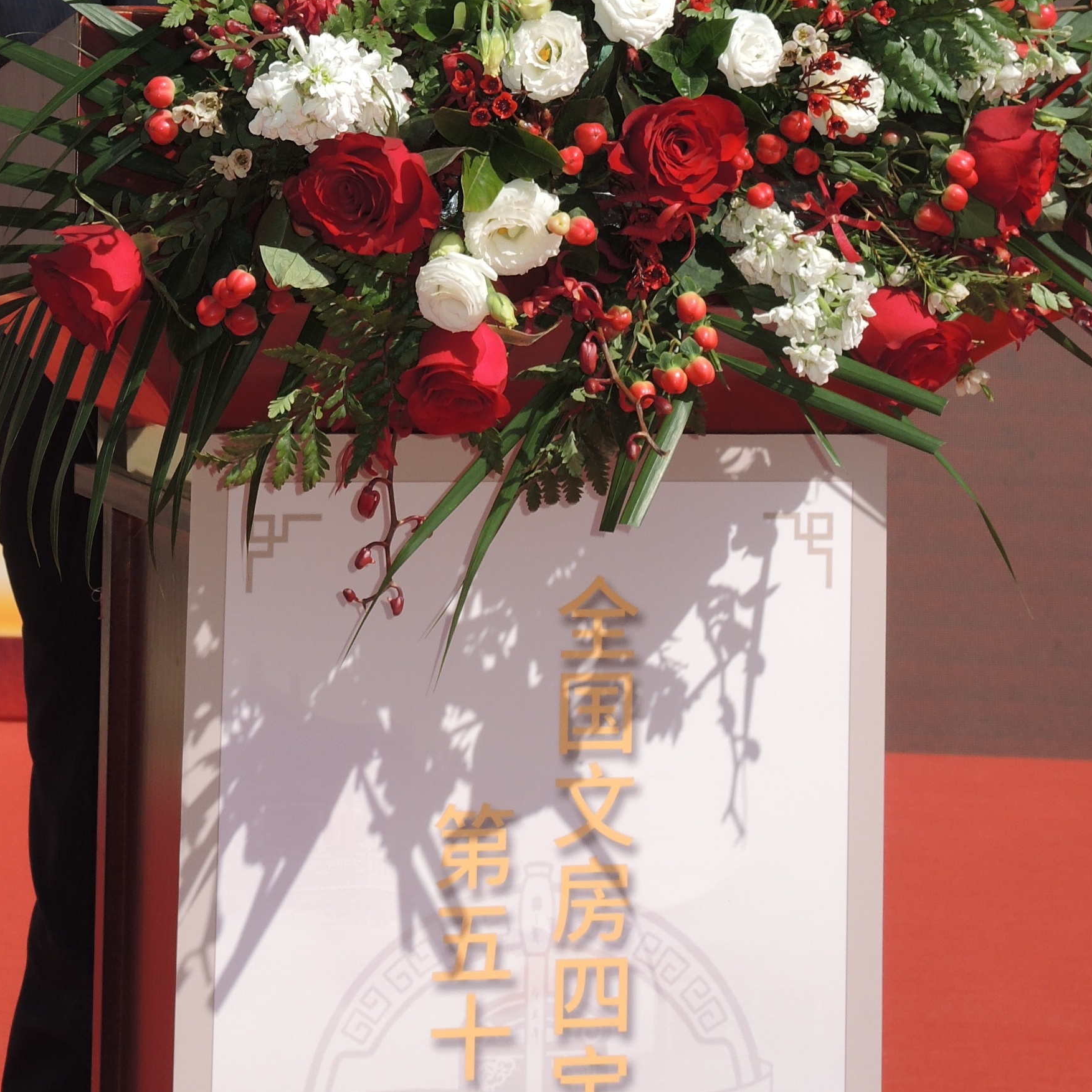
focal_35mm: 115
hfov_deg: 15.1
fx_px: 4104
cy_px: 87
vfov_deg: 15.0
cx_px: 357
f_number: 2.8
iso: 80
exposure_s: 1/1600
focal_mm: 12.5
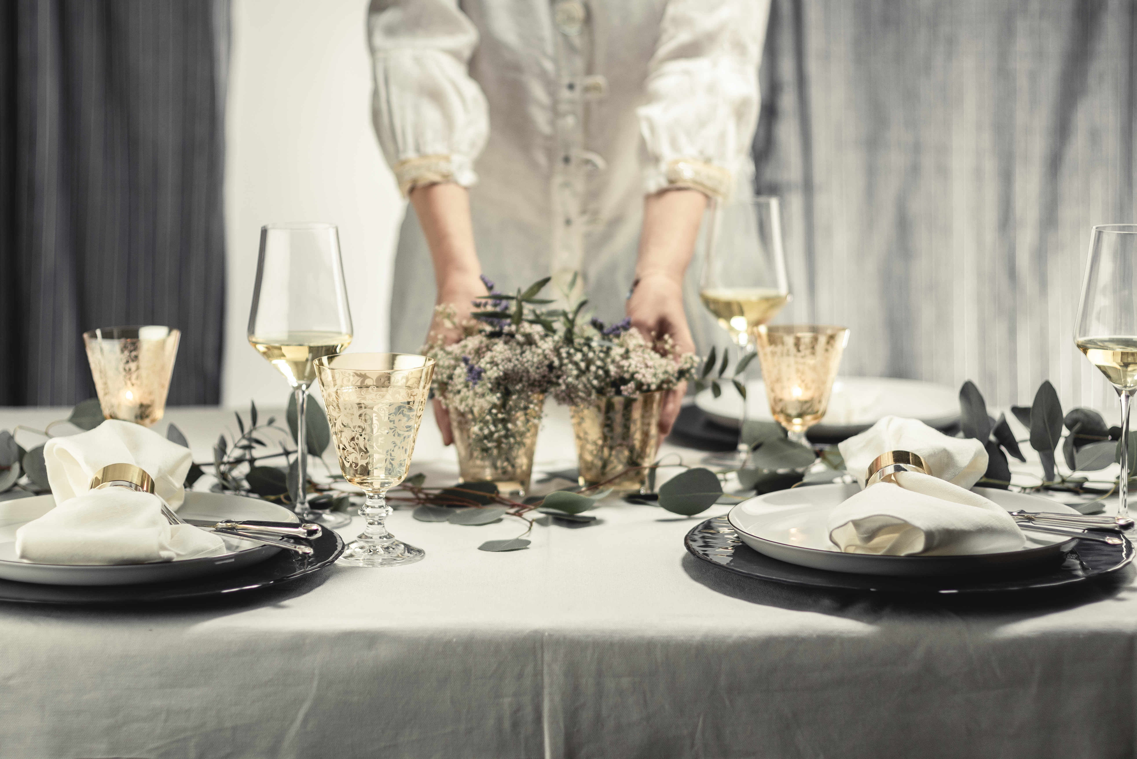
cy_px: 380
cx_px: 568
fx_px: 2369
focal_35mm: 75
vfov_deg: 18.2
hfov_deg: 27.0
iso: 320
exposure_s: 1/320
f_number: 2
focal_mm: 50
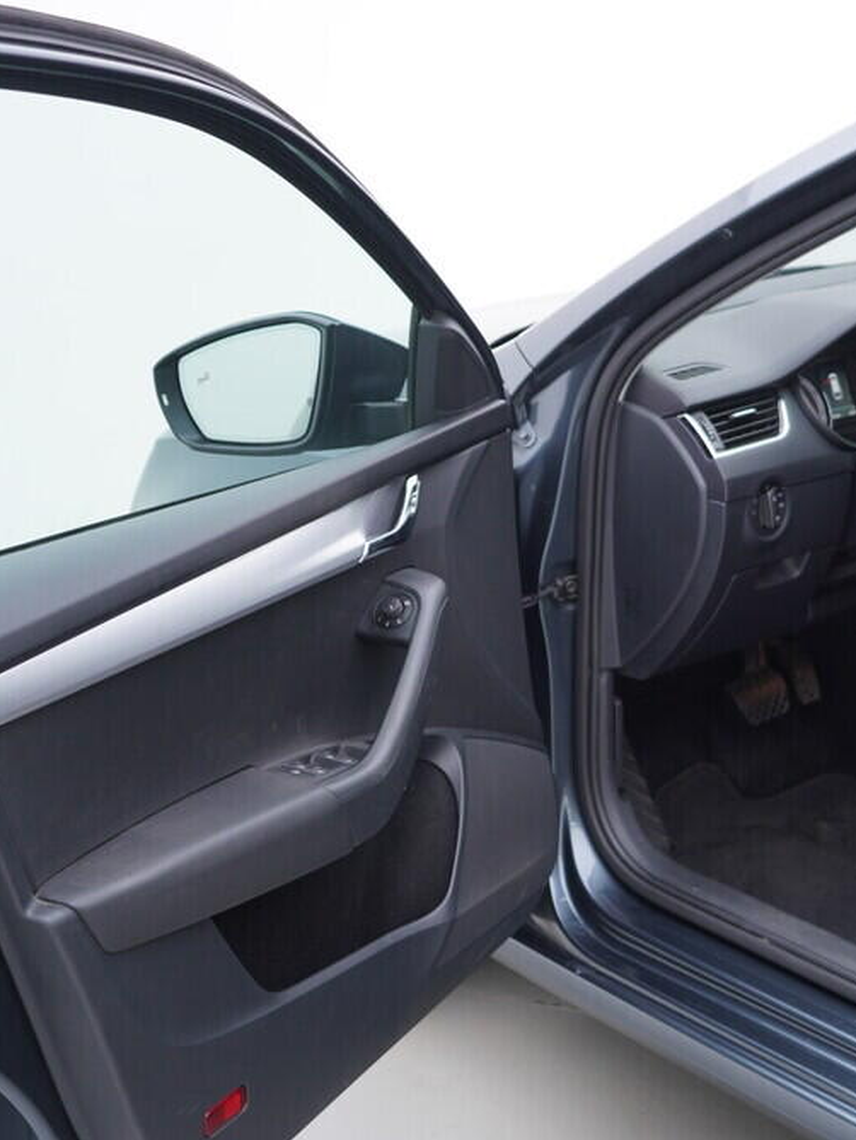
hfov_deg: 27.2
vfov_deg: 36.2
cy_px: 579
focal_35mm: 53
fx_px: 1747
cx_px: 622
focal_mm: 24
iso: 125
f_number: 3.2
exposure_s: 1/50
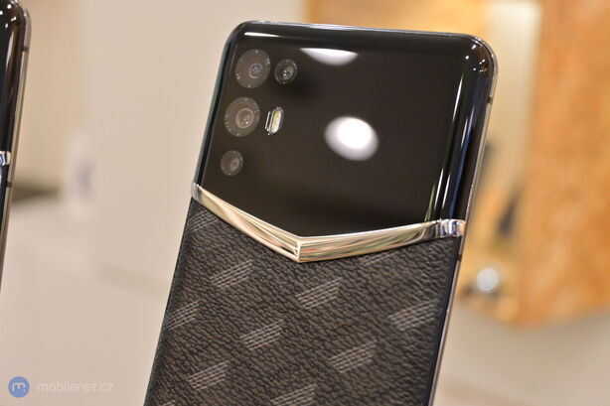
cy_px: 203
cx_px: 305
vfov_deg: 22.1
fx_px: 1042
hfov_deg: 32.6
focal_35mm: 62
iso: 1600
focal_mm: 41
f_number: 5.6
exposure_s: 1/60
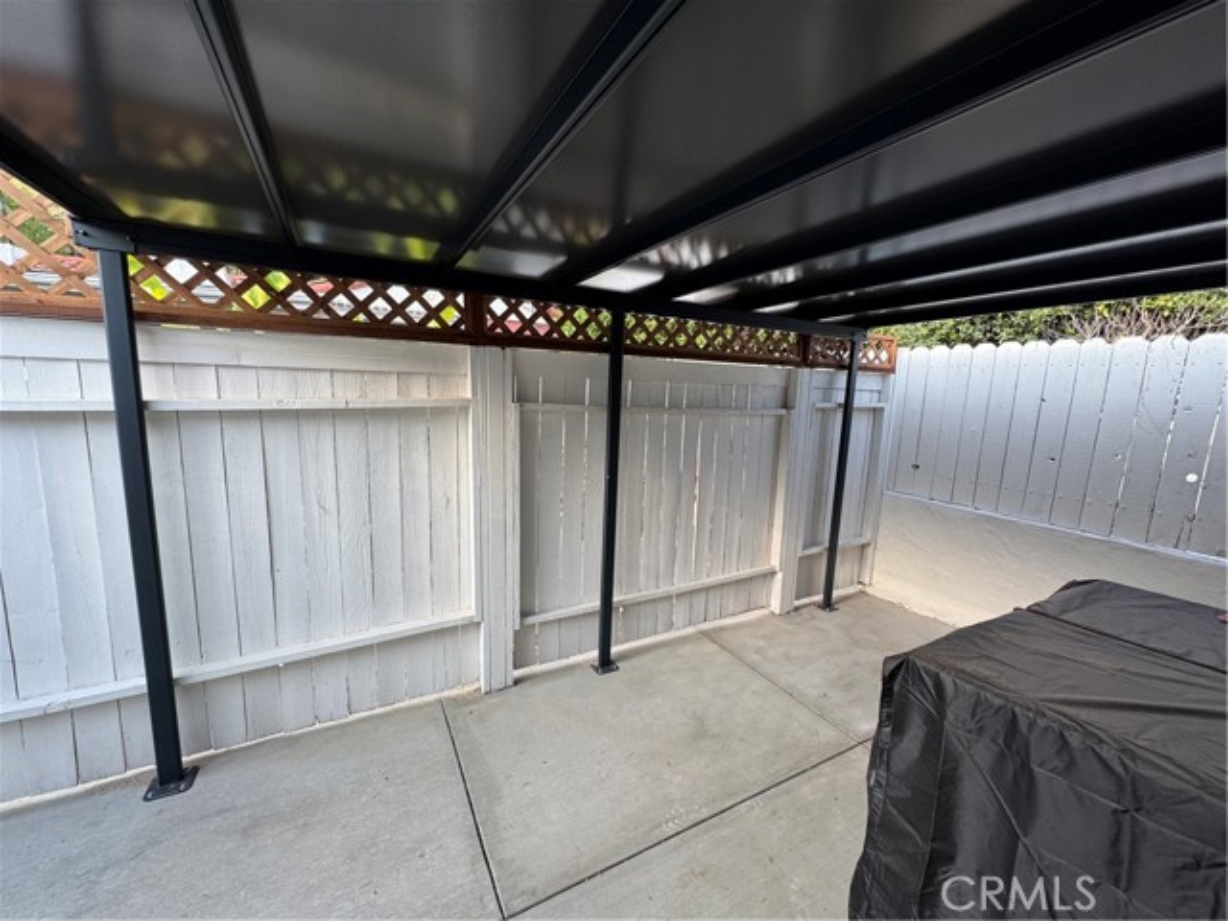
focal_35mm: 14
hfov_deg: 102.1
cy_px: 460
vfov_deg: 85.7
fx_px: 497
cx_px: 614
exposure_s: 1/214
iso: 40
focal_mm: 2.22
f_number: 2.2
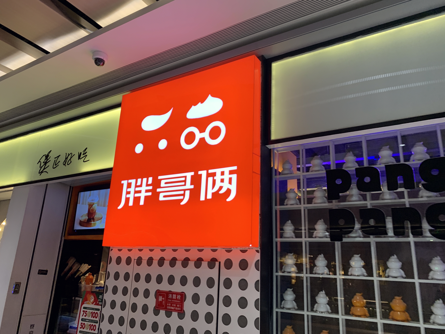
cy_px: 167
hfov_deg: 67.3
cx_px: 222
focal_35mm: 26
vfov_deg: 53.1
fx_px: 334
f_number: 1.8
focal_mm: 4.25
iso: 80
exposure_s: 1/50
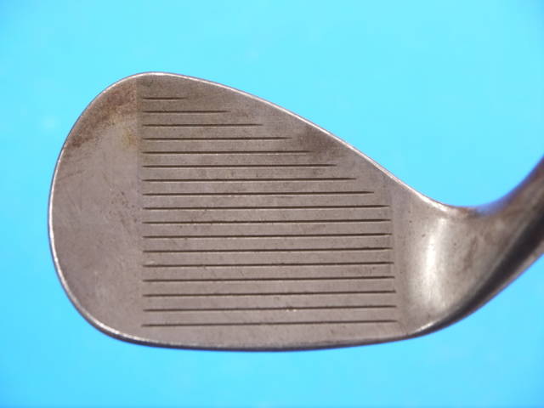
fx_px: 1320
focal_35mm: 84
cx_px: 272
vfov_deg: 17.6
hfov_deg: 23.3
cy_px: 204
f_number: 5.6
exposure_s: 1/60
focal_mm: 42
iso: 800
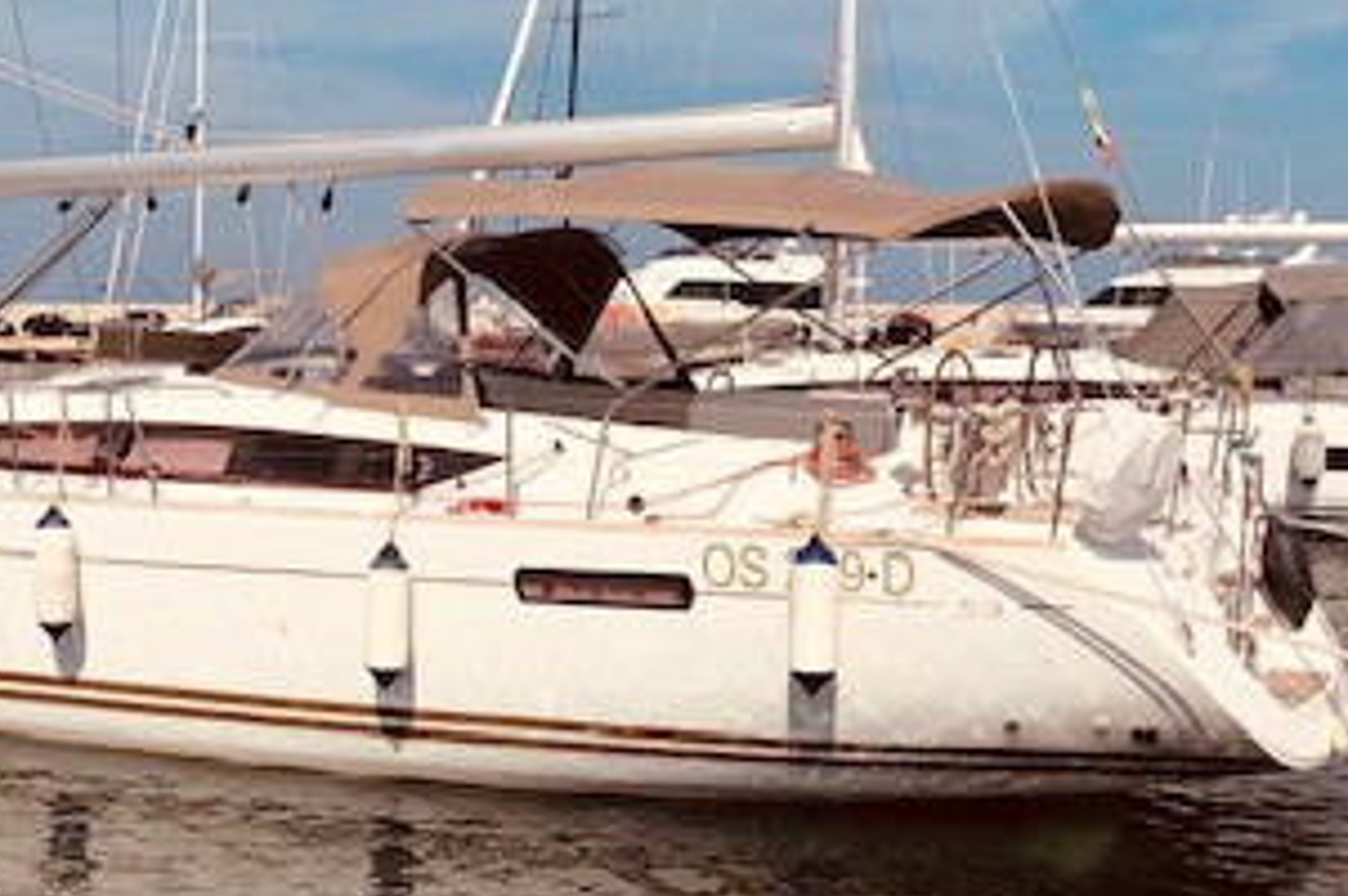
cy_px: 556
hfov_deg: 31.6
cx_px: 287
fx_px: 2319
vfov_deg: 21.8
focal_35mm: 62
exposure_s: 1/4808
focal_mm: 3.99
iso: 25
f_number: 1.8
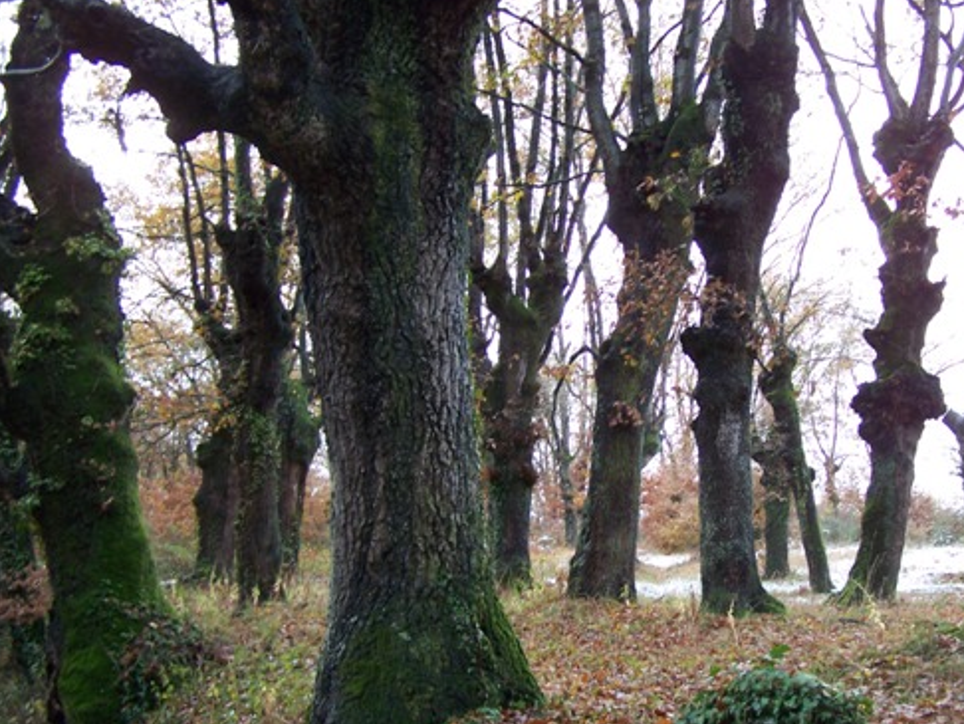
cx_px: 615
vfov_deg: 29.1
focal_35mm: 50
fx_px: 1393
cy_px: 422
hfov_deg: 37.9
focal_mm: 6.3
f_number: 2.8
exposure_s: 1/8
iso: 80
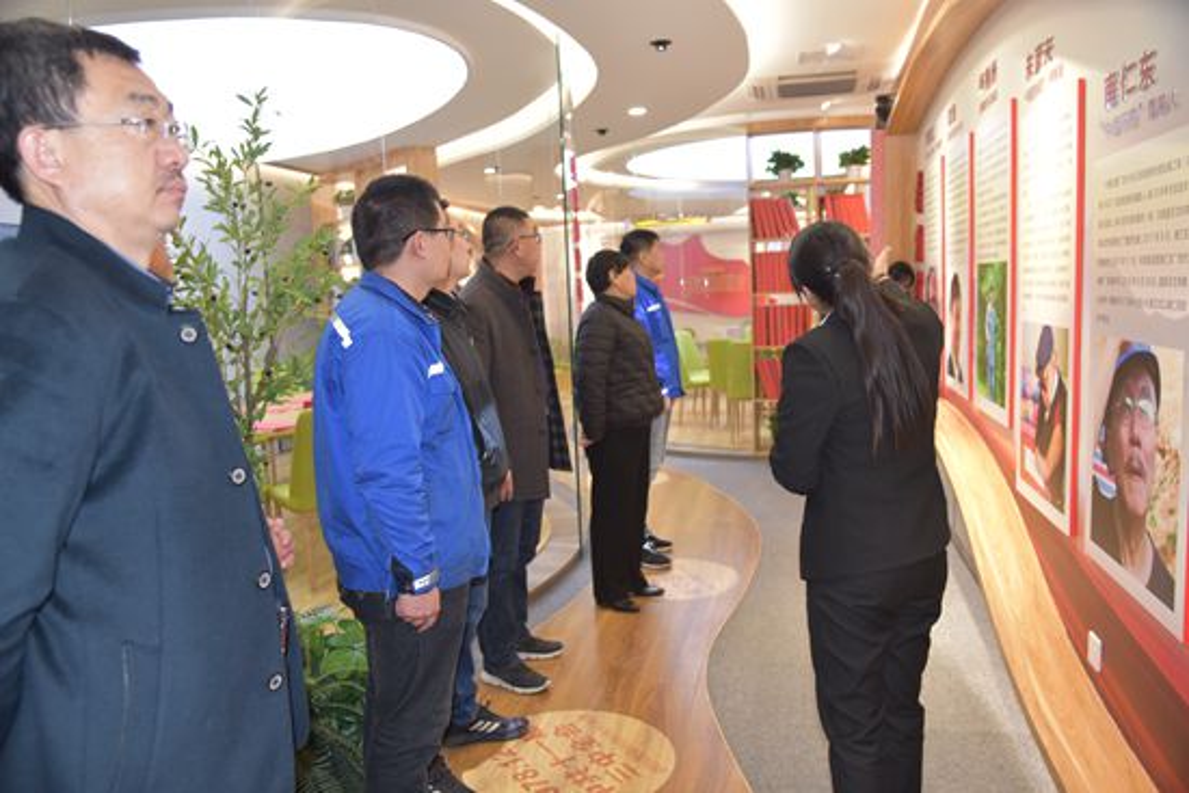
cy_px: 396
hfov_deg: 65.5
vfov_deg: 46.4
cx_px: 594
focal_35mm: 28
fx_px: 925
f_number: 4
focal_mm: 28
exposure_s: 1/80
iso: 800
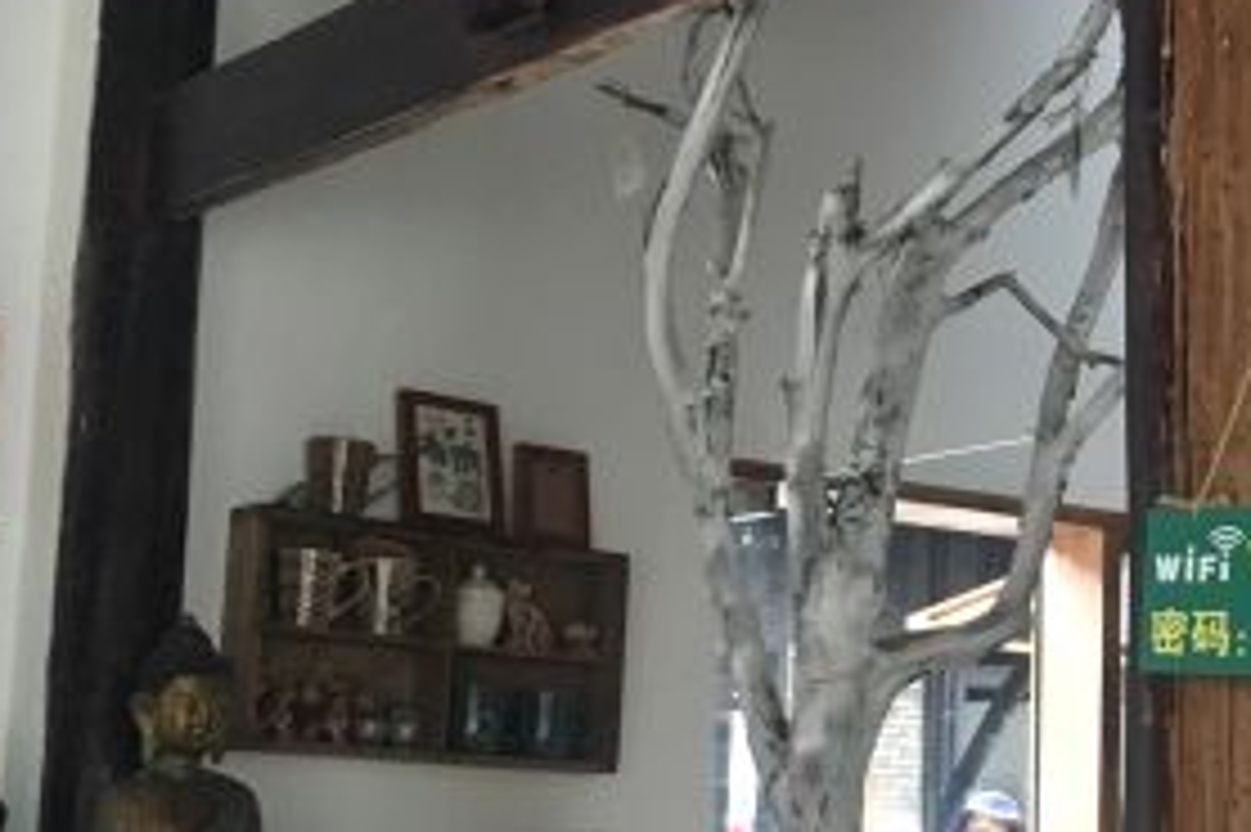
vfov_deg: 17.9
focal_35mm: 76
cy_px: 542
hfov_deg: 25.6
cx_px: 1188
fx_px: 2639
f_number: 2.2
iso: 200
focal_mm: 4.15
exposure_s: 1/25
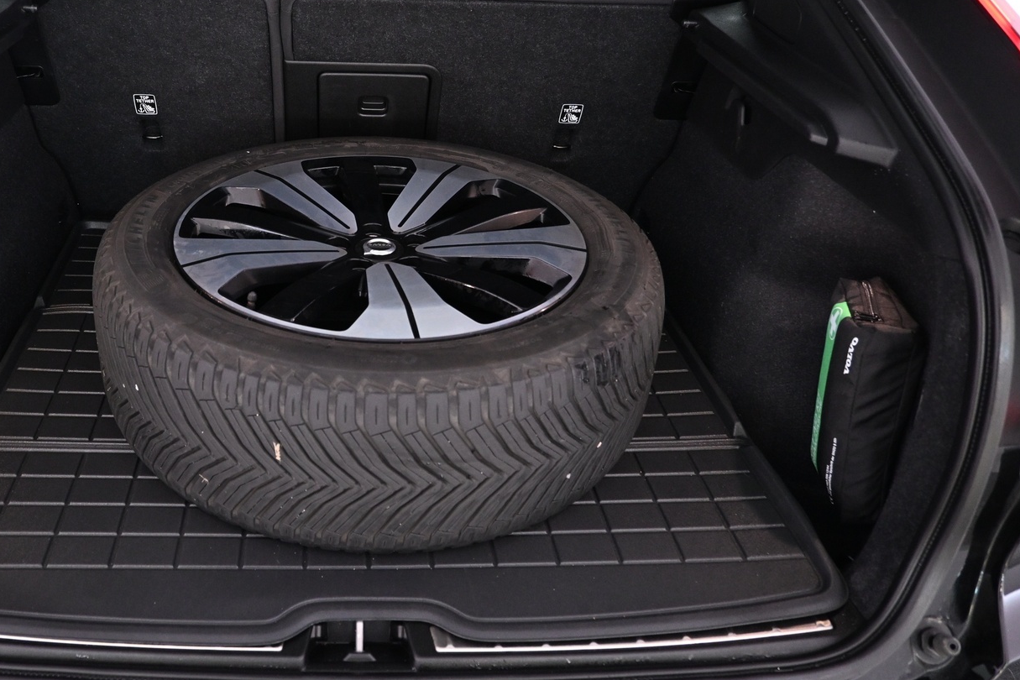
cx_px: 369
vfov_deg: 41.0
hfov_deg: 57.8
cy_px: 285
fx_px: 907
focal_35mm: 32
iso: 1600
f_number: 3.5
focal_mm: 16
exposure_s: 1/25
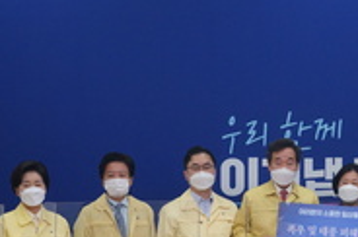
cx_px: 329
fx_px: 1273
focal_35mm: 128
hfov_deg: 15.8
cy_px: 193
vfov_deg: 10.6
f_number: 4.5
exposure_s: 1/160
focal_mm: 35
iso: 800
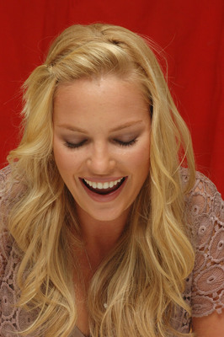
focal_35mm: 129
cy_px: 168
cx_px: 112
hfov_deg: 10.6
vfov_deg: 15.9
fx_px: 1206
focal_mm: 86
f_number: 11
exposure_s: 1/320
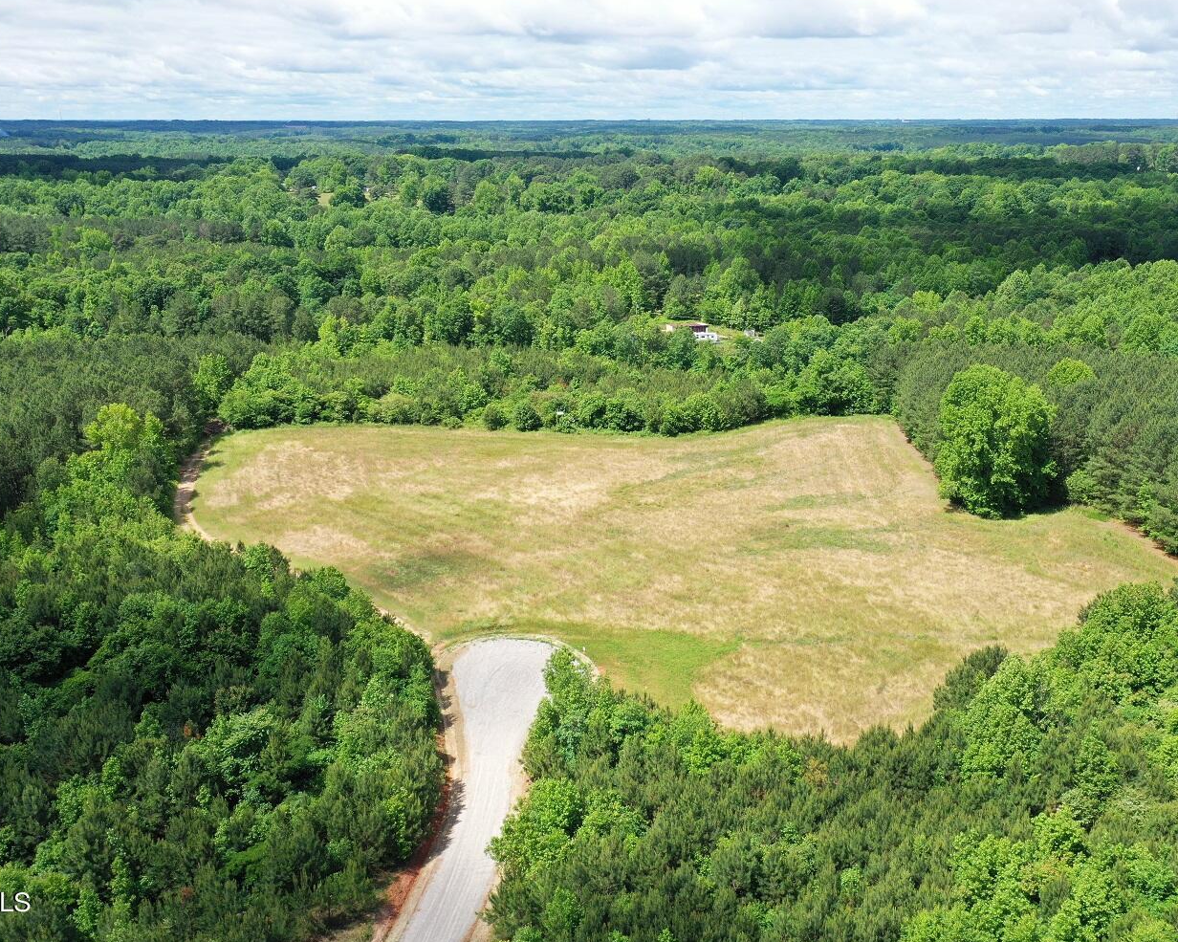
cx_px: 672
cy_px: 468
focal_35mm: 32
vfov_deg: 45.8
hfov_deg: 55.5
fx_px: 1115
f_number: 6.3
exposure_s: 1/240
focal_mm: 10.26
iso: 100
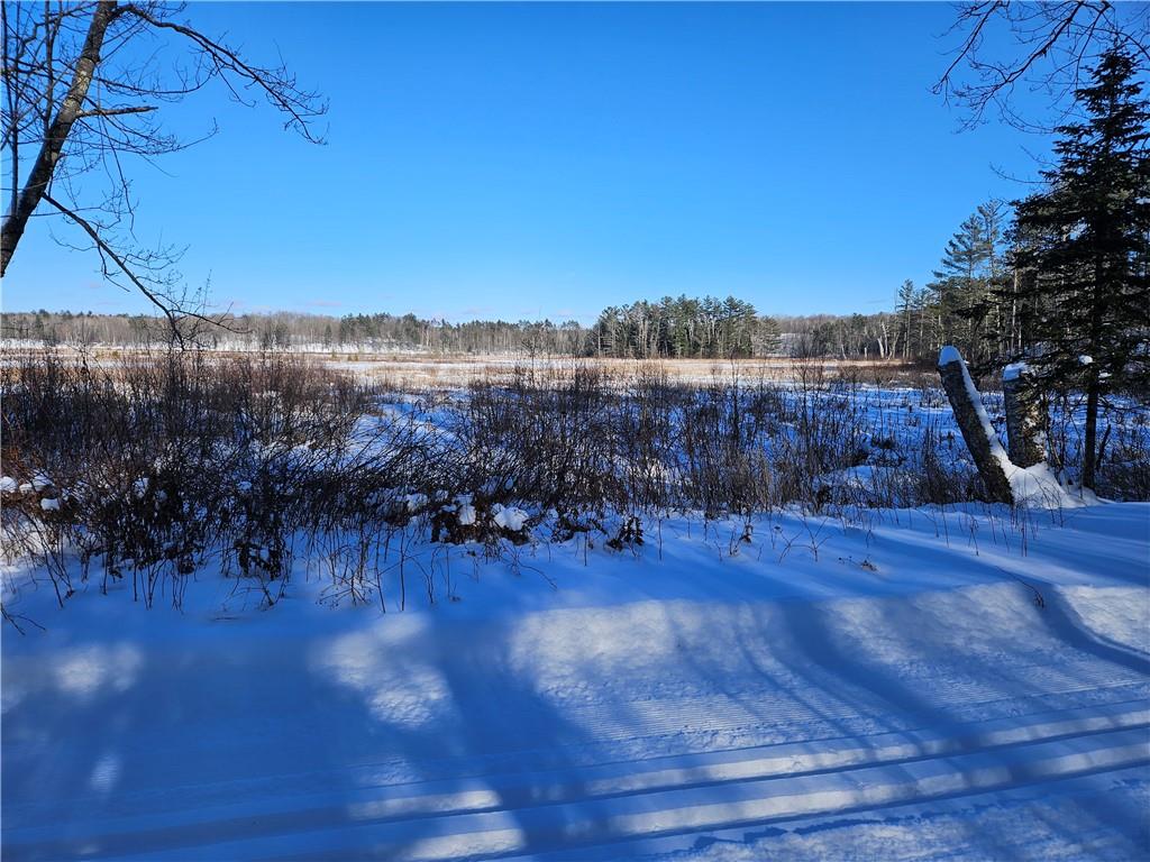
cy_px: 431
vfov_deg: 58.9
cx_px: 575
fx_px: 764
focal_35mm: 23
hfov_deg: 73.9
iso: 25
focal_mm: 5.4
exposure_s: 1/2077
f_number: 1.8
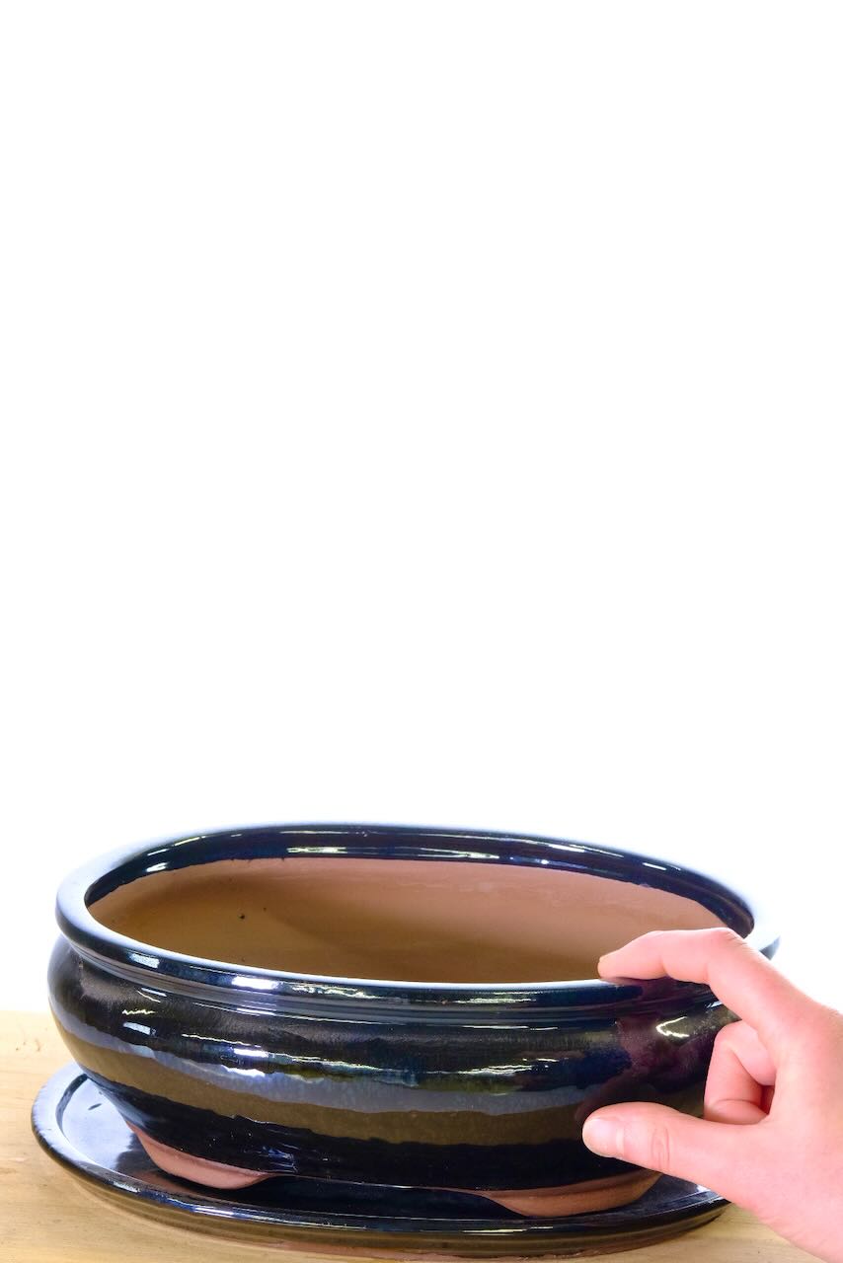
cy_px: 632
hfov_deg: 11.7
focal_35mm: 117
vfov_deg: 17.5
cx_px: 422
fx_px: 4107
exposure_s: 1/8
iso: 2500
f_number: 13
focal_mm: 77.9
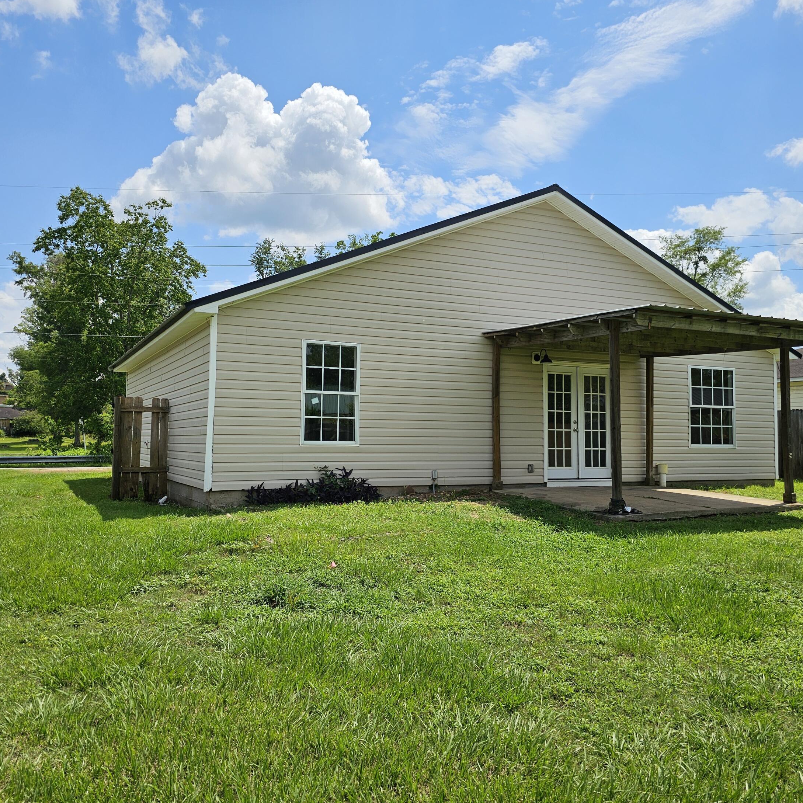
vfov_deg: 57.3
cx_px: 390
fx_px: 735
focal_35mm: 28
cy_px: 407
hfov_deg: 57.3
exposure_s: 1/1517
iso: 10
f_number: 1.7
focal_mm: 6.3
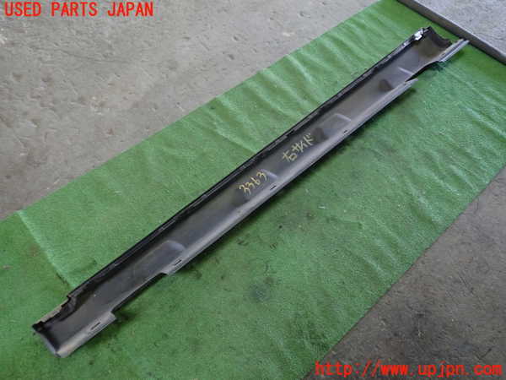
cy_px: 190
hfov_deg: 60.0
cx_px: 253
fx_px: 439
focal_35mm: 30
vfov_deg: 46.8
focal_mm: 5.4
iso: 320
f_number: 2.3
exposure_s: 1/30
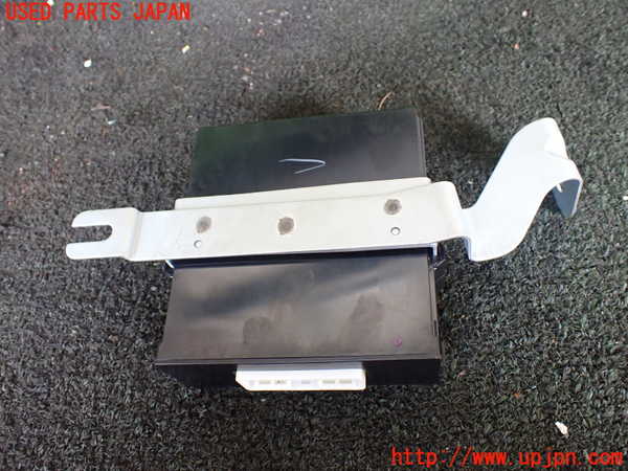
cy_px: 236
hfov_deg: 60.0
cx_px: 314
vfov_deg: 46.8
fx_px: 544
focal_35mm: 30
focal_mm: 5.4
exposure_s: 1/125
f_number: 2.3
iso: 640
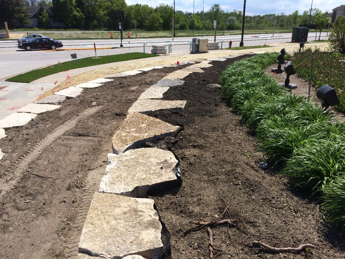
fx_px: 289
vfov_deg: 48.2
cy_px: 130
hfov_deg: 61.7
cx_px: 172
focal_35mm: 29
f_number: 2.2
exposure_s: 1/2933
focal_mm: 4.2
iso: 32
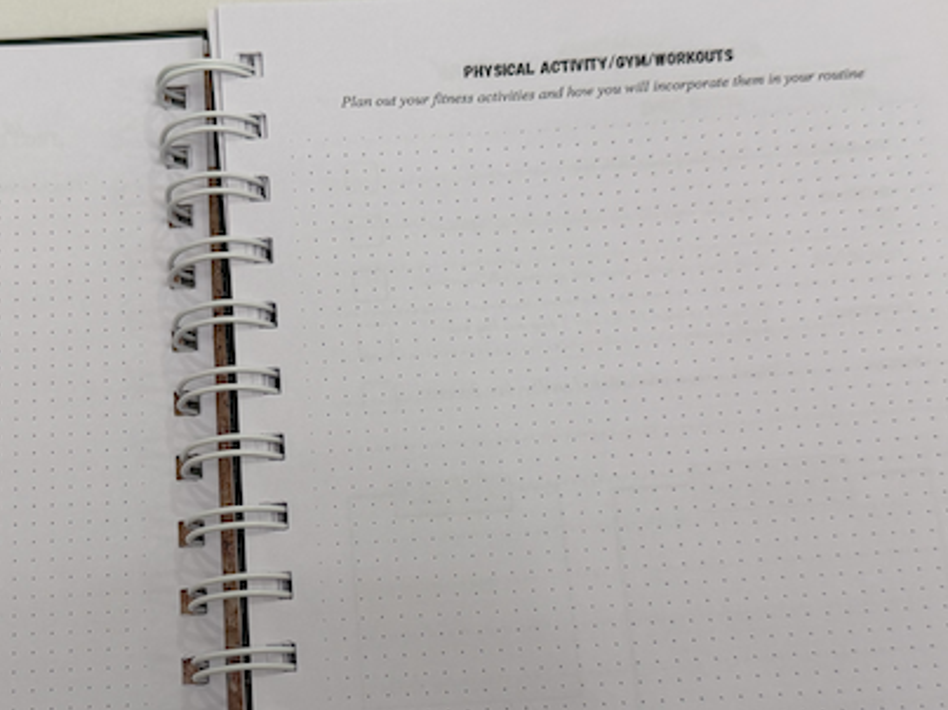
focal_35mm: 61
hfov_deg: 31.4
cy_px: 454
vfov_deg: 23.9
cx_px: 311
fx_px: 1670
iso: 125
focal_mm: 6.76
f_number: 1.78
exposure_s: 1/50
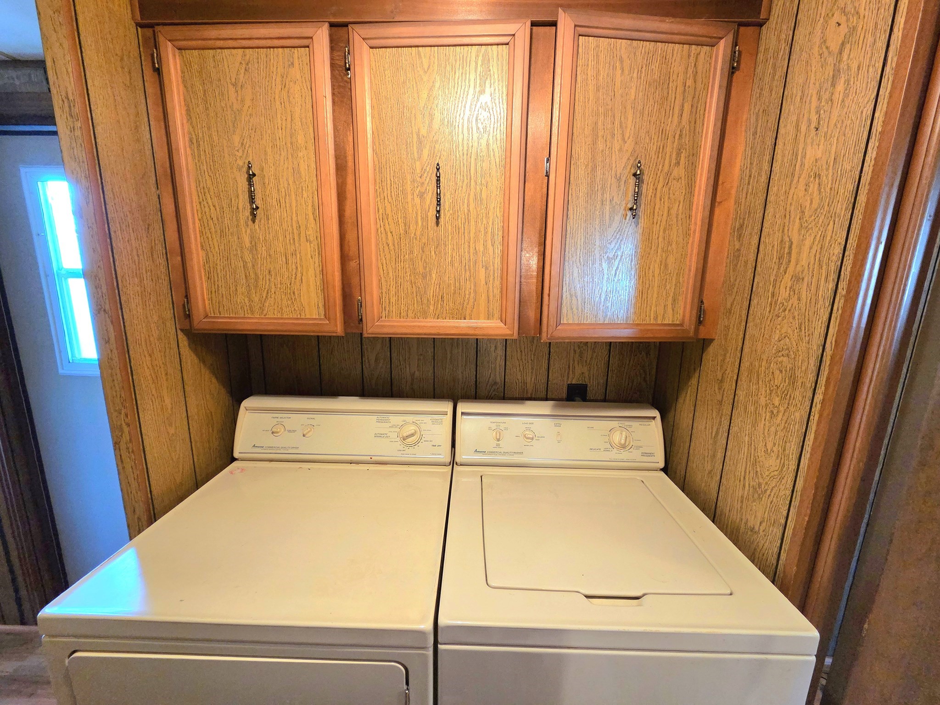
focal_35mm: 13
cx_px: 470
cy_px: 352
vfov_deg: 89.9
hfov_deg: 106.2
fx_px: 353
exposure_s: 1/60.2
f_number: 2.2
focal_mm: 2.2
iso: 640
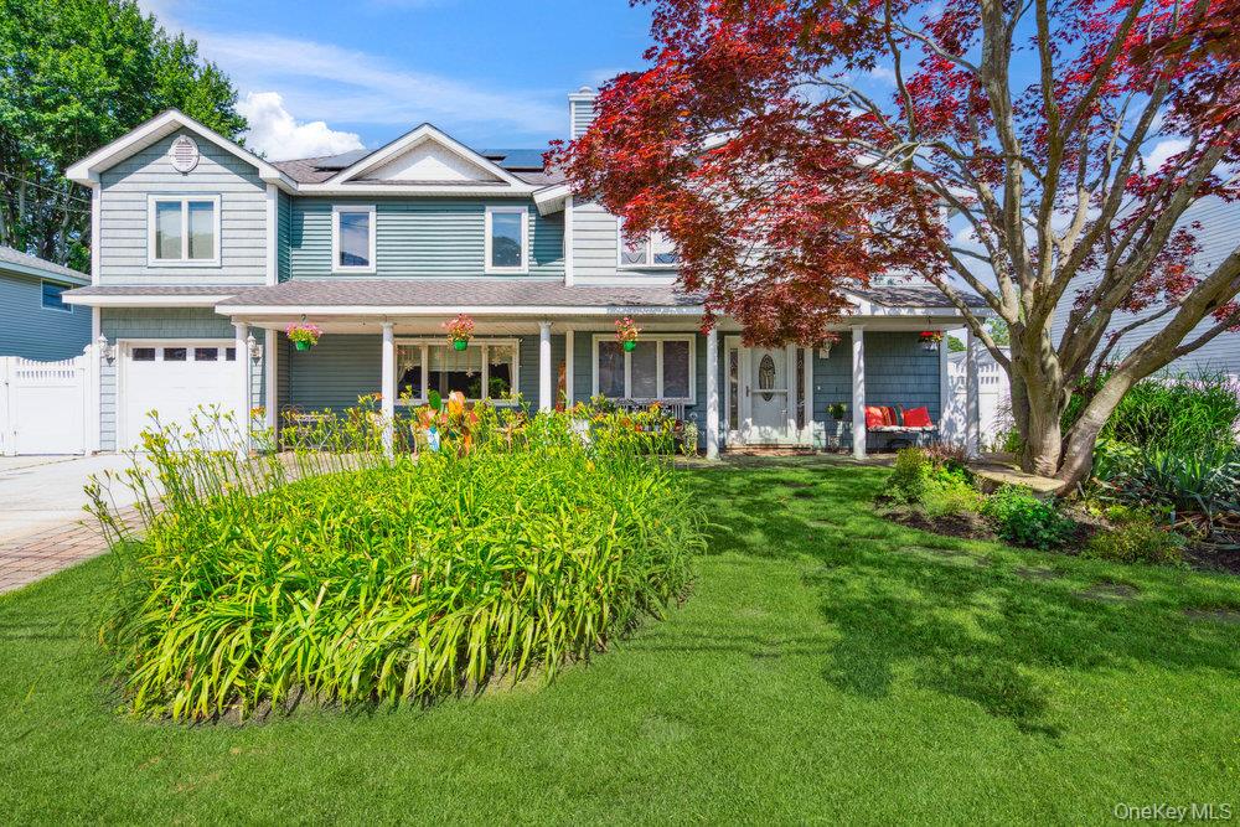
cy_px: 414
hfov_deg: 96.7
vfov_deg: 73.8
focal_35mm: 16
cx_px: 620
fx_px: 551
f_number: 5.6
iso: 100
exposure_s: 1/200
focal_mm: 16
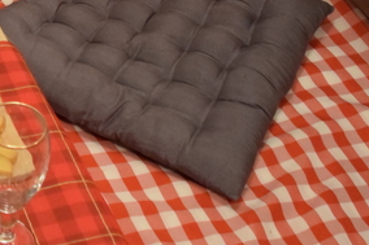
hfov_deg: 16.7
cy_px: -143
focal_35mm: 114
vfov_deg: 11.4
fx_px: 1168
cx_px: -136
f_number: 3.5
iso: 2000
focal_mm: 18
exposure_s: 1/60
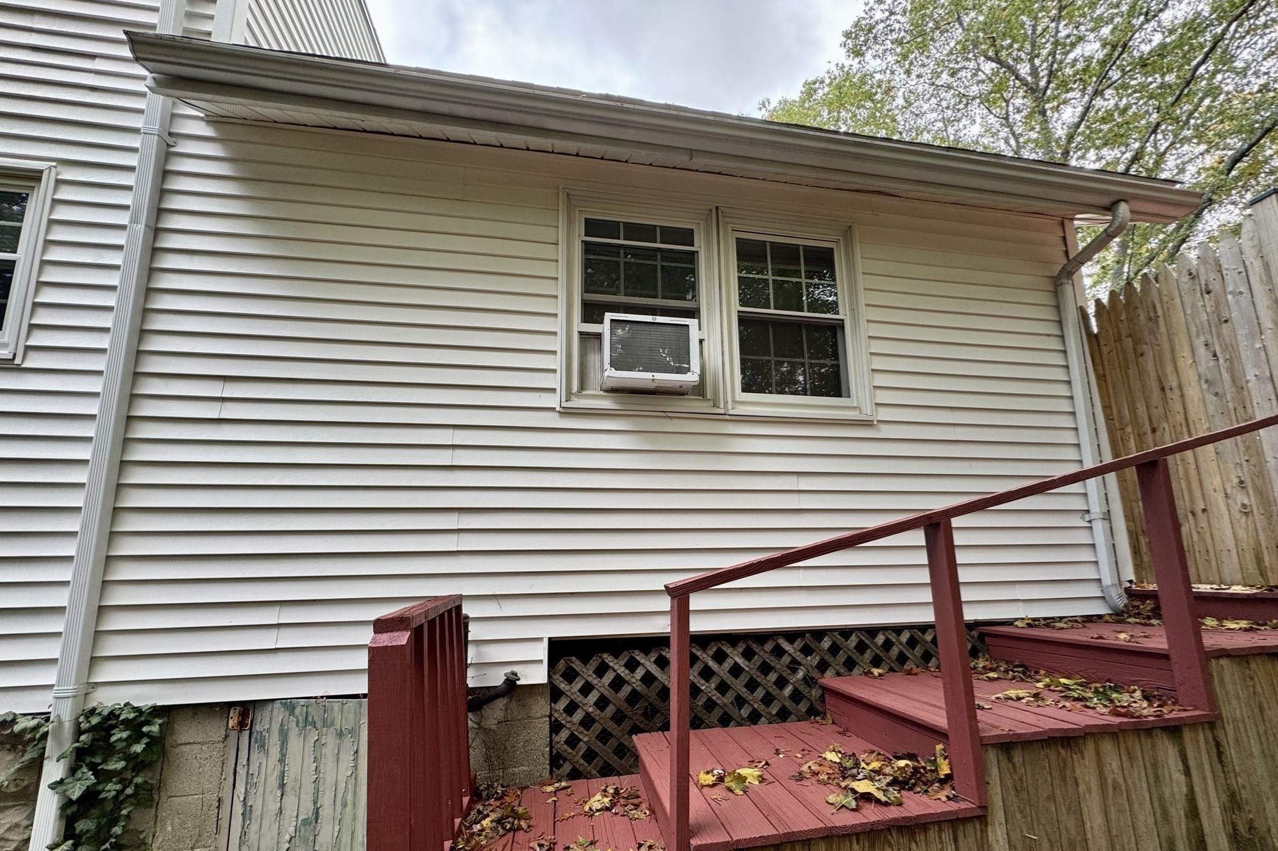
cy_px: 487
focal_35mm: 15
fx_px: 532
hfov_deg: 100.4
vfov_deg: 76.9
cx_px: 653
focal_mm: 2.22
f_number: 2.2
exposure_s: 1/99
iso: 64
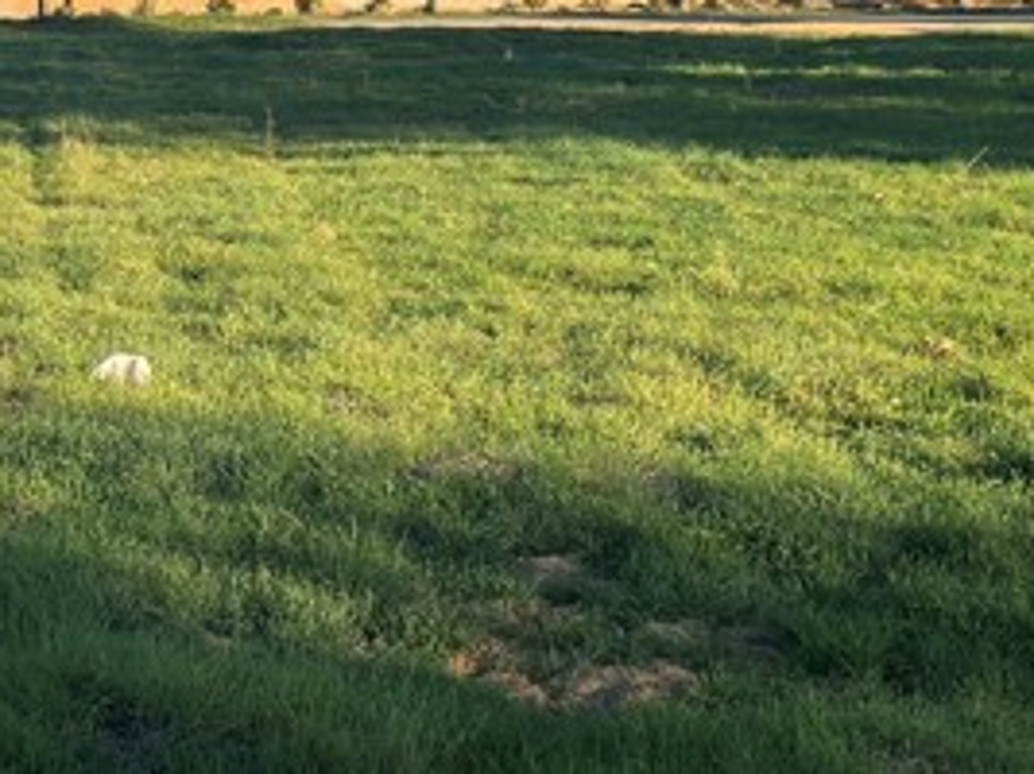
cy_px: 201
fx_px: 3434
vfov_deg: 12.8
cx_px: -43
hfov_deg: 16.7
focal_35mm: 115
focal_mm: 6.86
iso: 80
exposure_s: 1/3597
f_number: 1.78
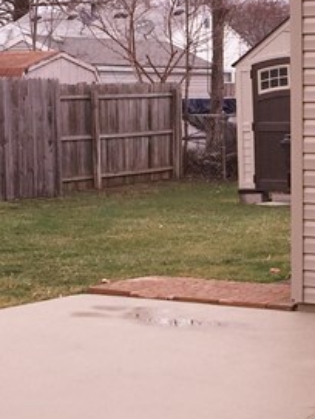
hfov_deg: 13.4
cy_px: 203
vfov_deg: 18.0
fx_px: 1323
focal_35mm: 109
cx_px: 320
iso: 32
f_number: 2.2
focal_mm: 4.15
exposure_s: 1/1130
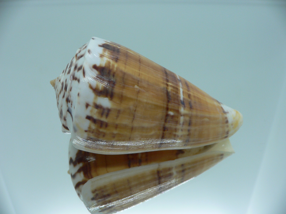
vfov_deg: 40.7
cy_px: 107
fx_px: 289
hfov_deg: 52.6
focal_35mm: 35
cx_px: 143
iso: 80
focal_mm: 4.6
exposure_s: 1/60
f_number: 2.8
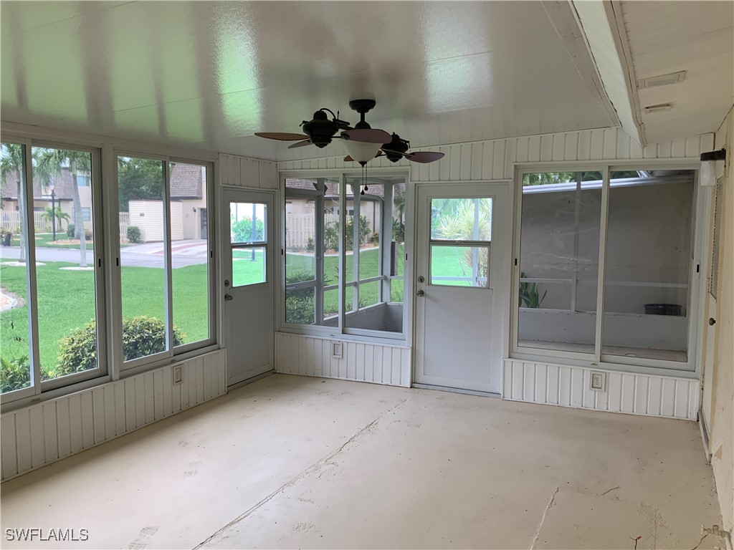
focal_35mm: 29
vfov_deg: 48.2
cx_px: 367
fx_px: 615
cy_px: 275
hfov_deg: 61.7
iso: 25
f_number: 1.8
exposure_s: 1/120
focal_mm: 3
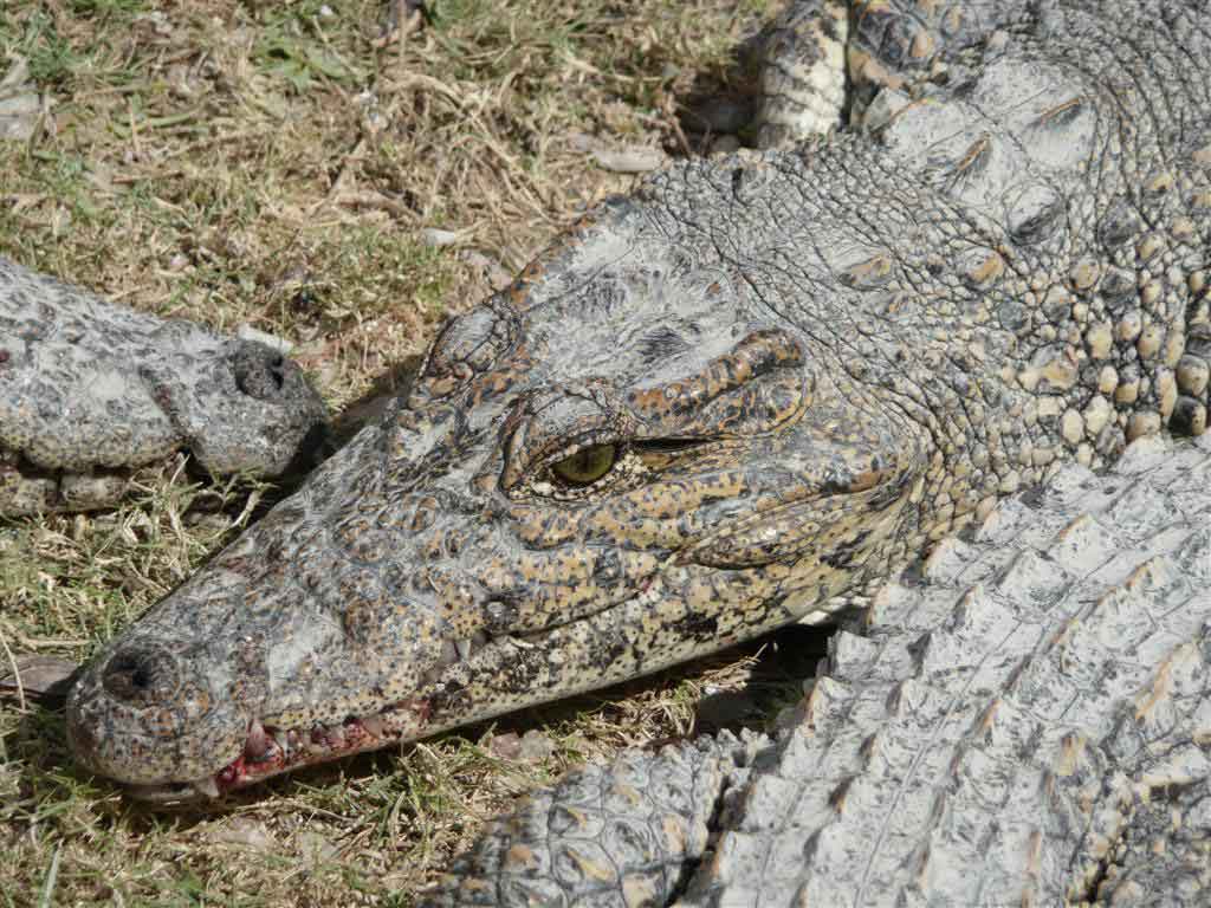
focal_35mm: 280
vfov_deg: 5.3
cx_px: 606
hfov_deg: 7.1
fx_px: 9795
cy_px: 454
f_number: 4.9
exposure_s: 1/800
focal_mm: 46
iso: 100
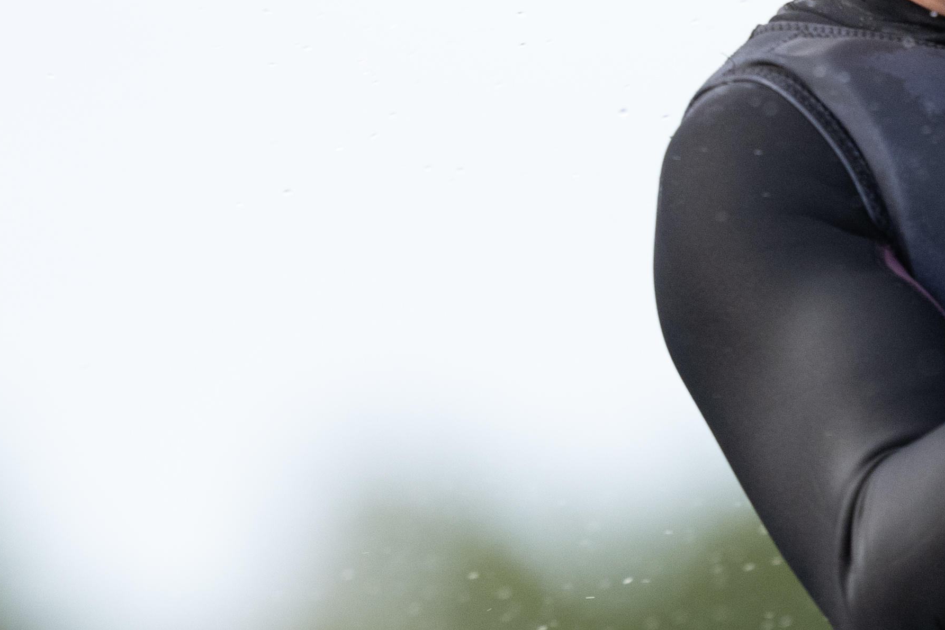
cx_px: 1138
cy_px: 524
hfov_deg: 1.1
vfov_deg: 0.7
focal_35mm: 1850
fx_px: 48559
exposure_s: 1/2000
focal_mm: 400
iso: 500
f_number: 4
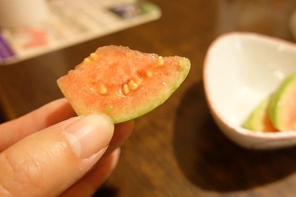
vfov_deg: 43.5
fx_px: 247
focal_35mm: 30
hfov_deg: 61.2
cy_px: 89
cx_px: 184
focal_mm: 8.8
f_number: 2.5
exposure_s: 1/20
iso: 800
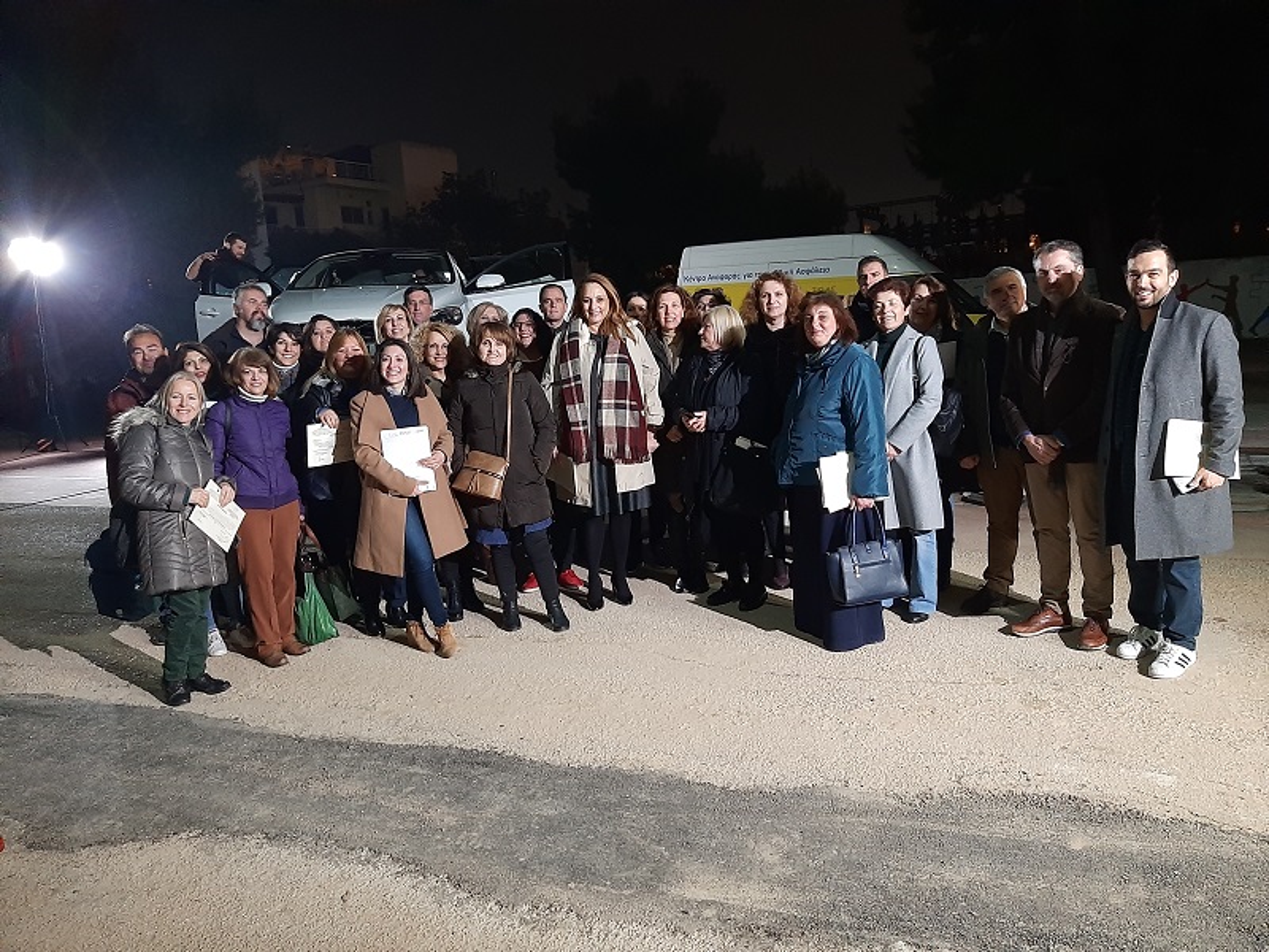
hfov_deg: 65.3
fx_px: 990
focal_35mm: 27
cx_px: 634
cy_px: 476
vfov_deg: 51.4
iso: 320
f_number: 1.7
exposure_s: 1/25
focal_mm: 3.93
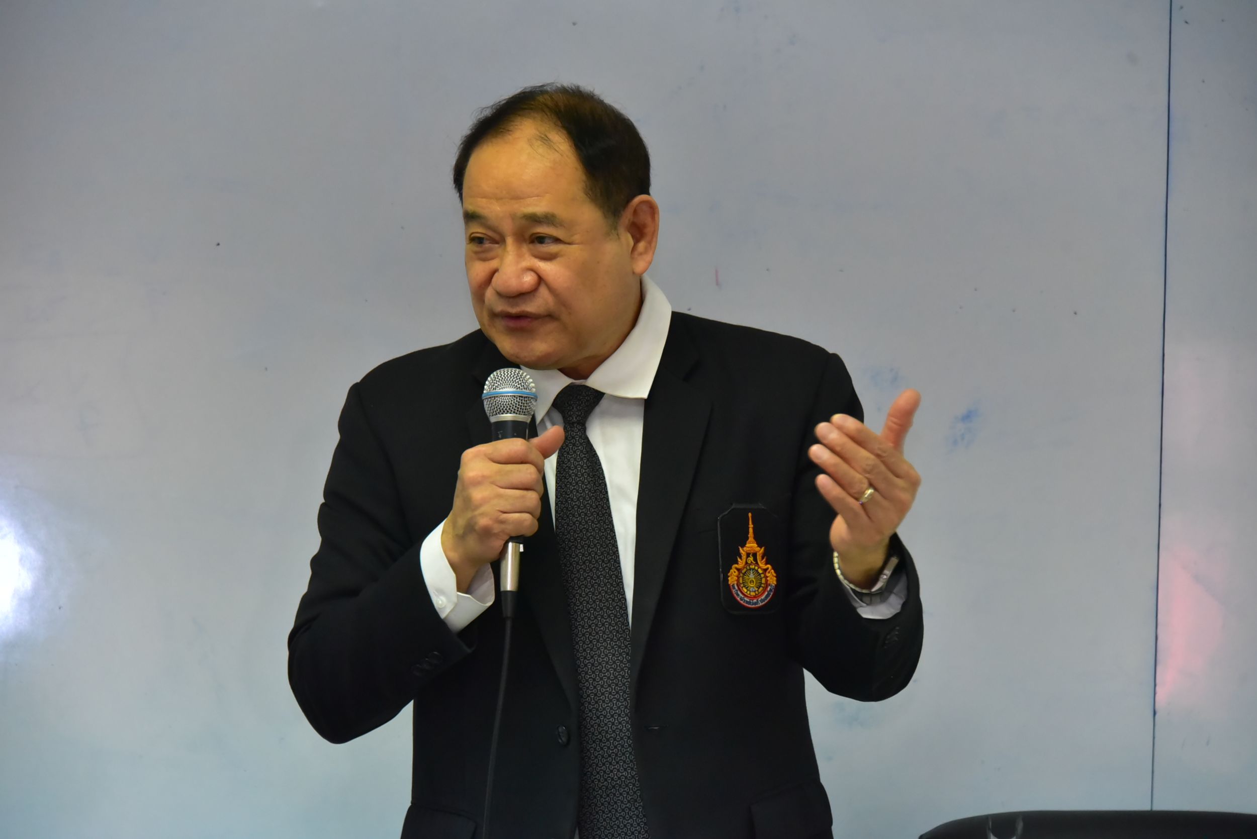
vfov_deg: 8.6
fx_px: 5589
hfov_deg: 12.8
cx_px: 628
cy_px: 420
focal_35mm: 160
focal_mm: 160
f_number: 6.3
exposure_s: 1/200
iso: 5000
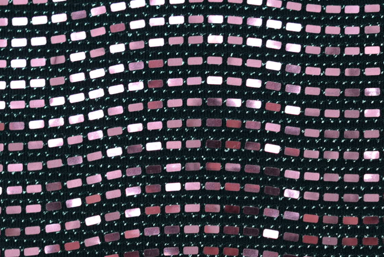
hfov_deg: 15.4
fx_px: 1419
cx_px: 171
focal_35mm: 133
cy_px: 84
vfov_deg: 10.3
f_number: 4
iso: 100
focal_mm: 50
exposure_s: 1/60
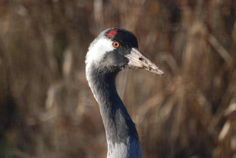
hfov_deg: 4.6
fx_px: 2953
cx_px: 118
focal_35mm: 450
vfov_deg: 3.1
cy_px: 79
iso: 360
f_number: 5.6
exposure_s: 1/500
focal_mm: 300
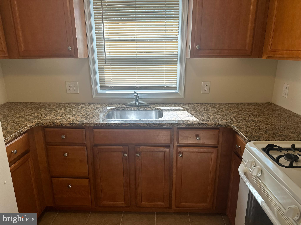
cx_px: 150
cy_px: 112
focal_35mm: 24
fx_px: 209
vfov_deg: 56.8
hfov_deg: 71.6
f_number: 1.78
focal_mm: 6.86
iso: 80
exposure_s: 1/323
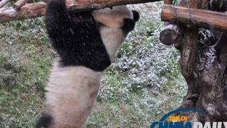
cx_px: 79
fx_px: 385
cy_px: 38
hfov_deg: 32.6
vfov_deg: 18.7
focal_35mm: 64
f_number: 4.5
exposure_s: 1/80
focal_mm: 30
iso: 400
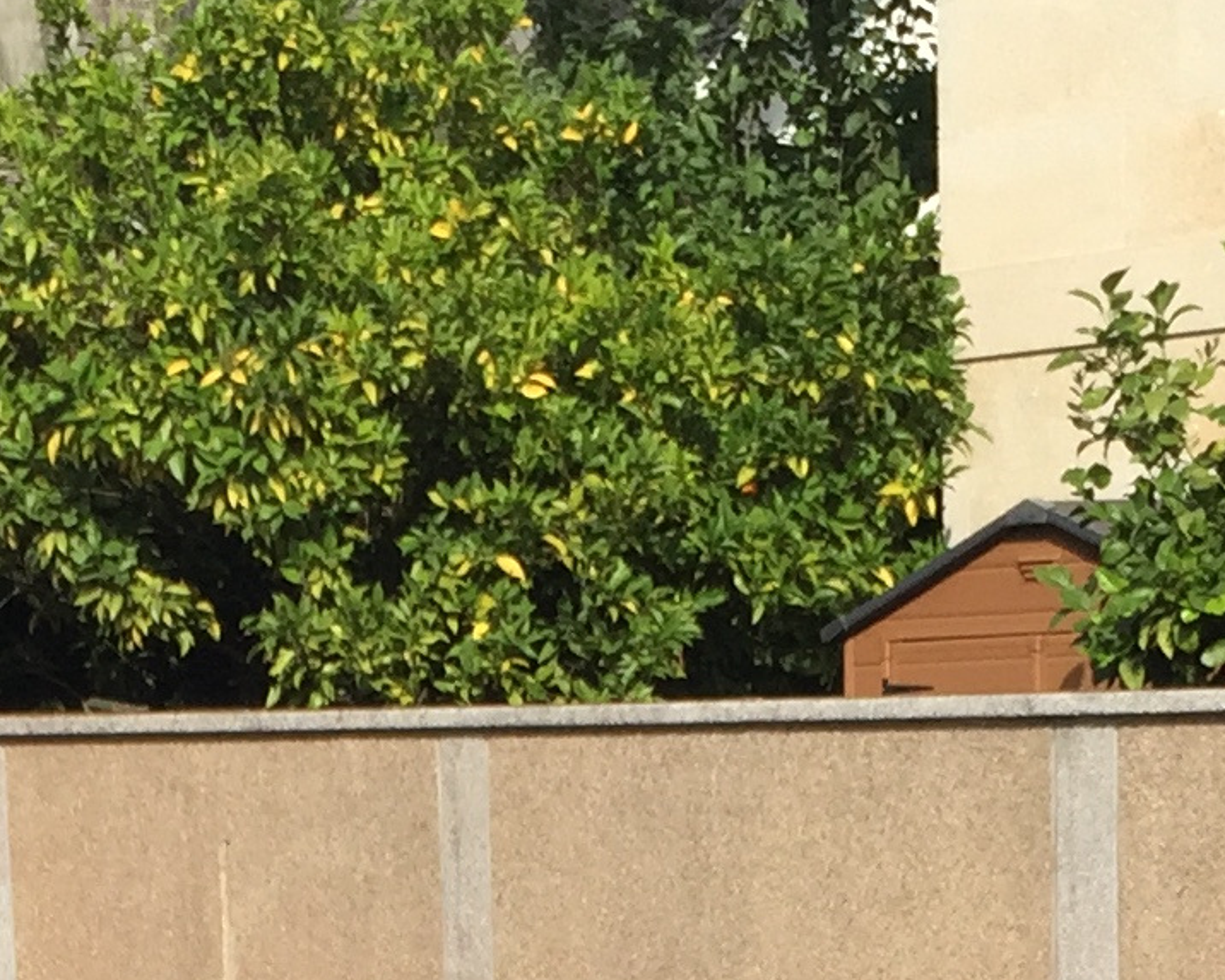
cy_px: 1861
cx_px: 55
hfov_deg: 14.7
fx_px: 4678
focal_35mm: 129
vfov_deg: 11.0
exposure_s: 1/1582
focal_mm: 4.15
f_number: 2.2
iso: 32
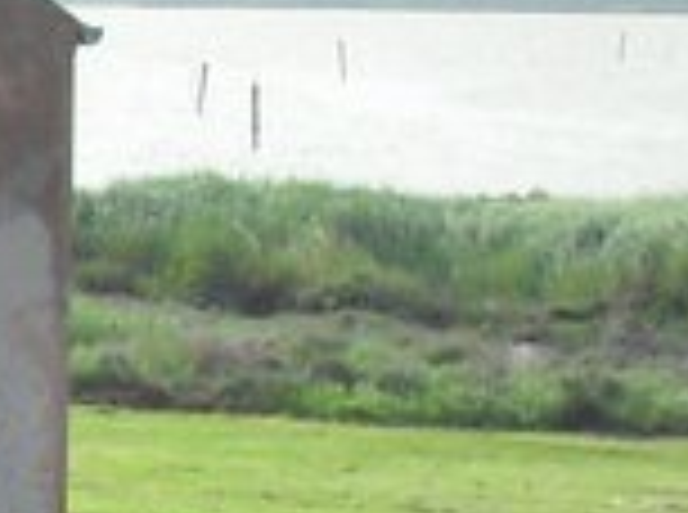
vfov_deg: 5.8
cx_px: -998
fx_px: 5056
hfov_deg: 7.3
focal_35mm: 255
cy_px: 684
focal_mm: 6.2
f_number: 8
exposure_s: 1/80
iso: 100
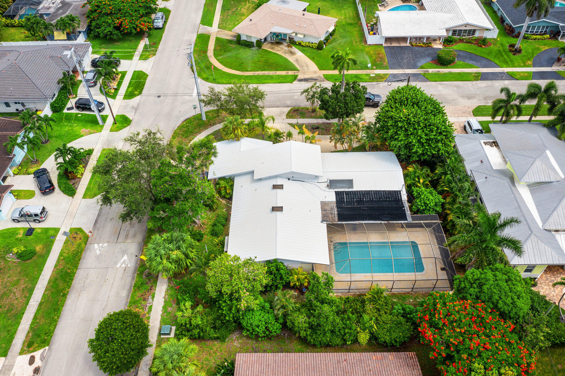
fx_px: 439
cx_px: 282
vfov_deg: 46.4
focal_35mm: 28
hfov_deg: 65.5
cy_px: 188
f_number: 5.6
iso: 100
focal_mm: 10.26
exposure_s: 1/400
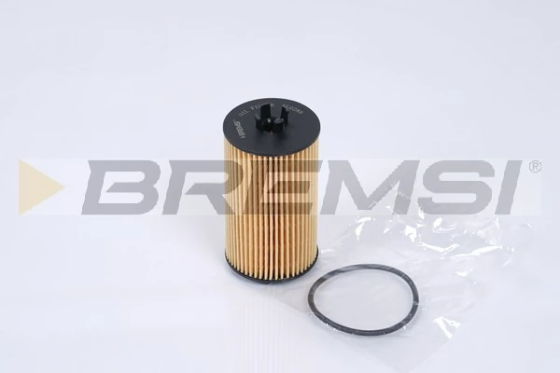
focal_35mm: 61
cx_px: 280
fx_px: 949
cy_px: 186
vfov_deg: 22.3
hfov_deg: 32.9
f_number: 14
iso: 50
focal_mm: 61
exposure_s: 1/200
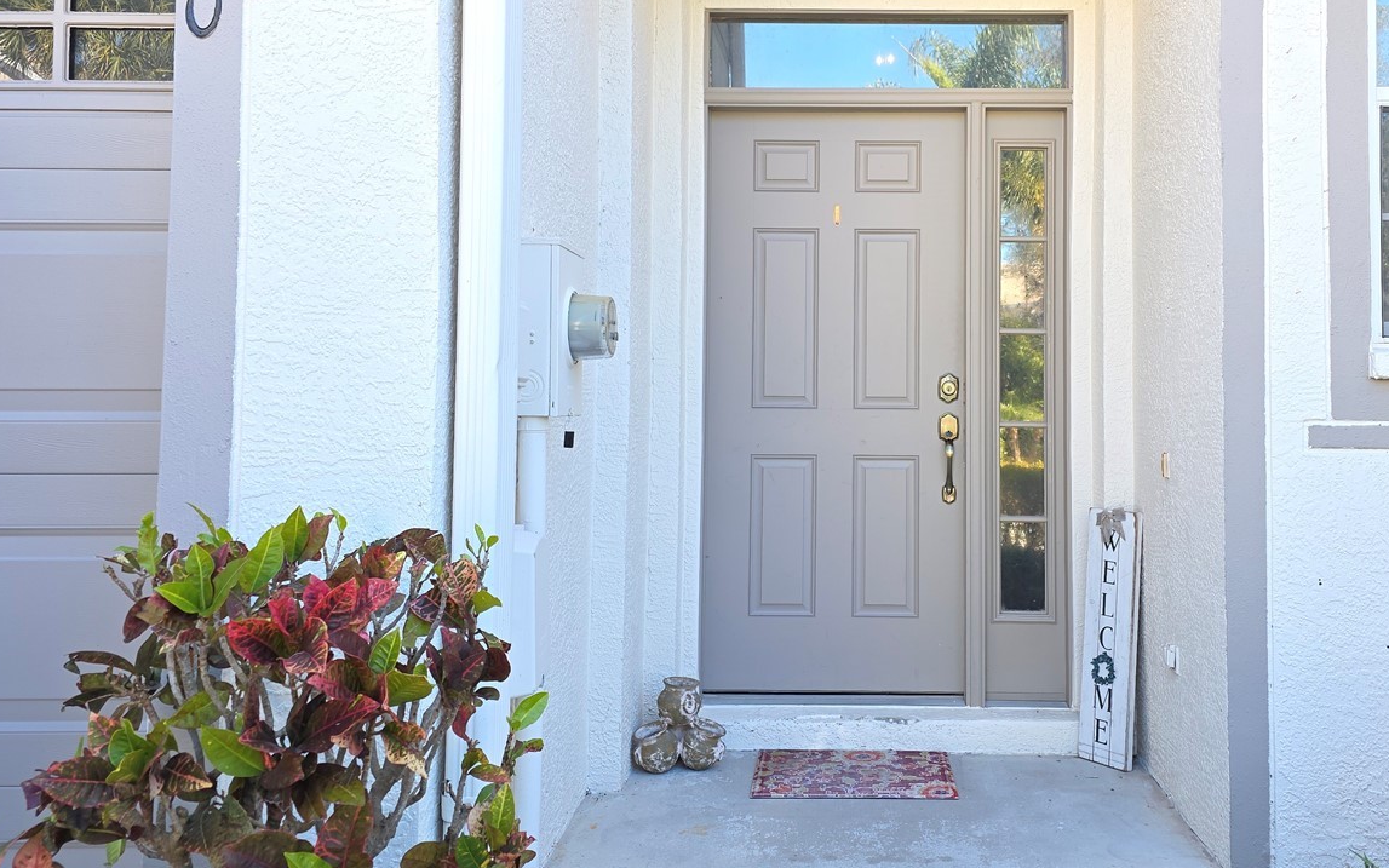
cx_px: 842
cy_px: 335
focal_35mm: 34
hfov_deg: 56.2
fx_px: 1287
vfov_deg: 37.1
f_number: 1.7
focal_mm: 6.3
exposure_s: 1/60
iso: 12
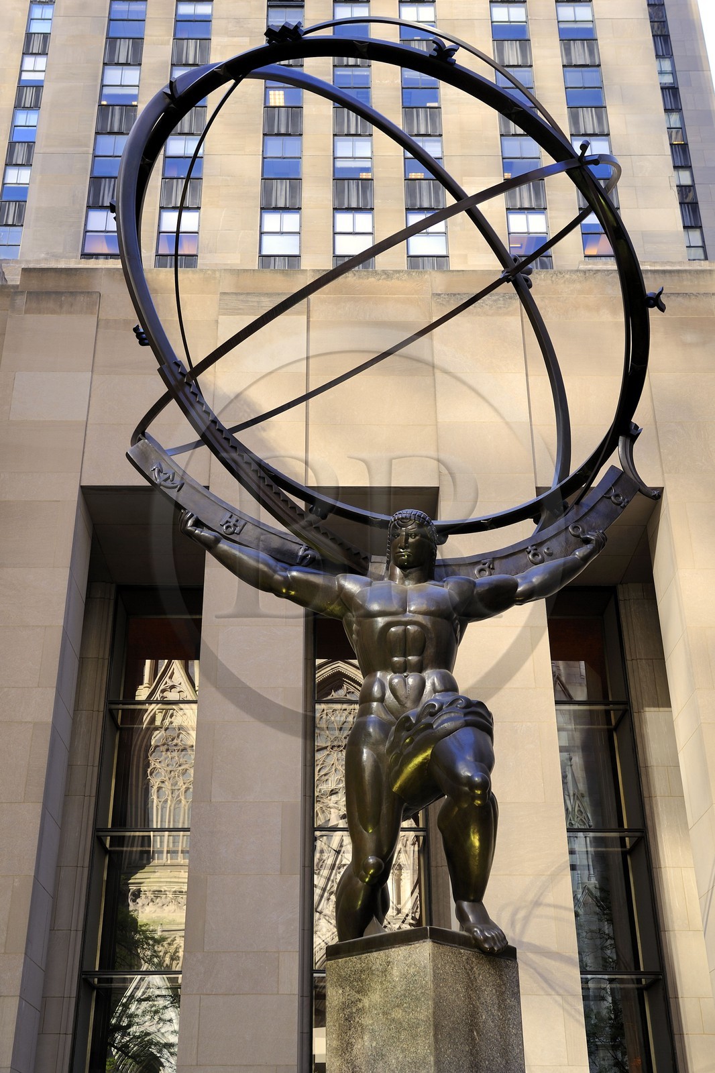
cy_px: 536
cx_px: 358
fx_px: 1132
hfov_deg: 35.0
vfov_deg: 50.7
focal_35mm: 38
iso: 200
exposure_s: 1/80
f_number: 5.6
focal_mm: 38
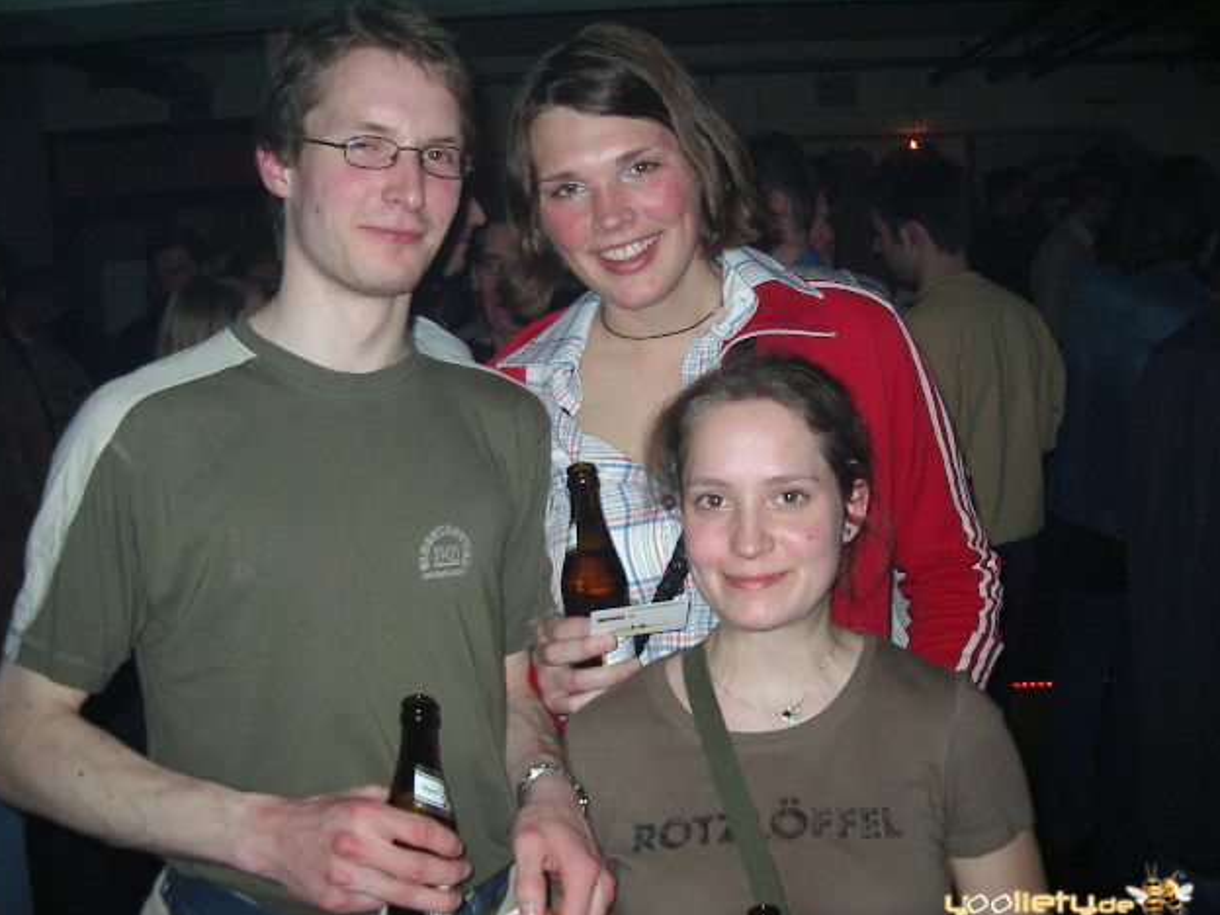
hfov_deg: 47.9
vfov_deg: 36.8
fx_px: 1375
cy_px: 463
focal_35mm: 39
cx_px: 600
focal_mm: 5.8
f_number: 2.6
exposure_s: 1/60
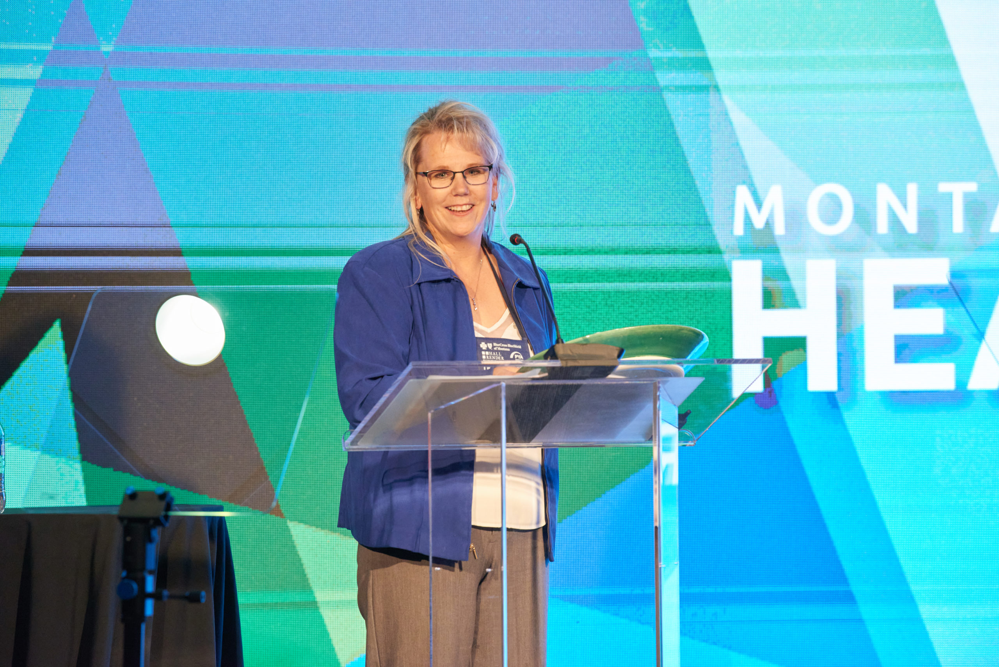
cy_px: 334
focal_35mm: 200
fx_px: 5552
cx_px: 500
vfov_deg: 6.9
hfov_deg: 10.3
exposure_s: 1/200
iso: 3200
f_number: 5
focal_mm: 200
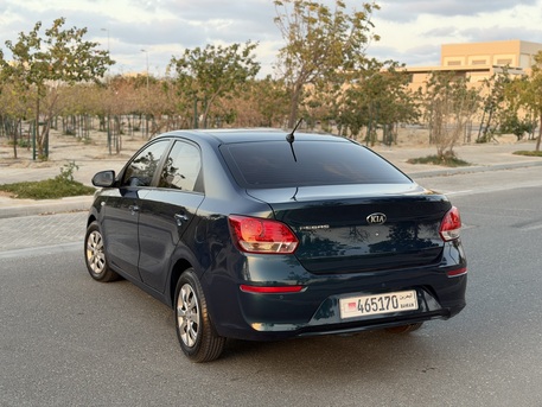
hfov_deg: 39.6
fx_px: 752
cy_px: 204
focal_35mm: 48
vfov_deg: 30.3
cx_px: 271
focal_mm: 6.76
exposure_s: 1/130
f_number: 1.78
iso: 50
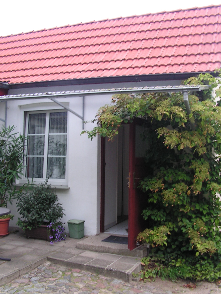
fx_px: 349
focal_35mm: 41
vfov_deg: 45.7
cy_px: 156
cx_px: 106
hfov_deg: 35.1
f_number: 3.2
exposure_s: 1/50
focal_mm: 6
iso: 64
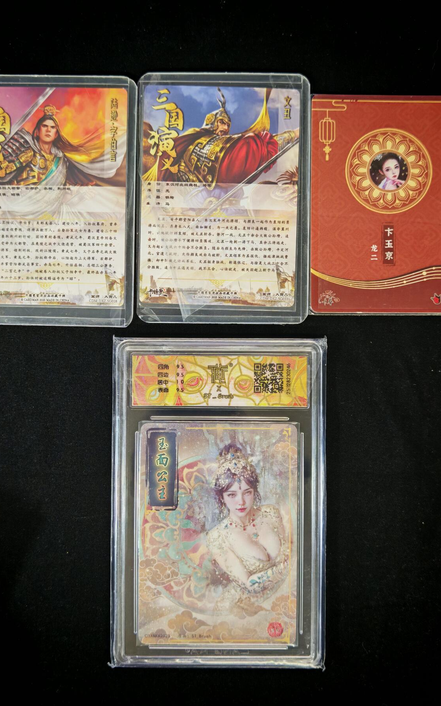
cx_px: 217
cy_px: 353
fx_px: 981
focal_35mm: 51
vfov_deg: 39.6
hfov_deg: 25.3
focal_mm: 6.67
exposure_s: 1/33
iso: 250
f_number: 1.9
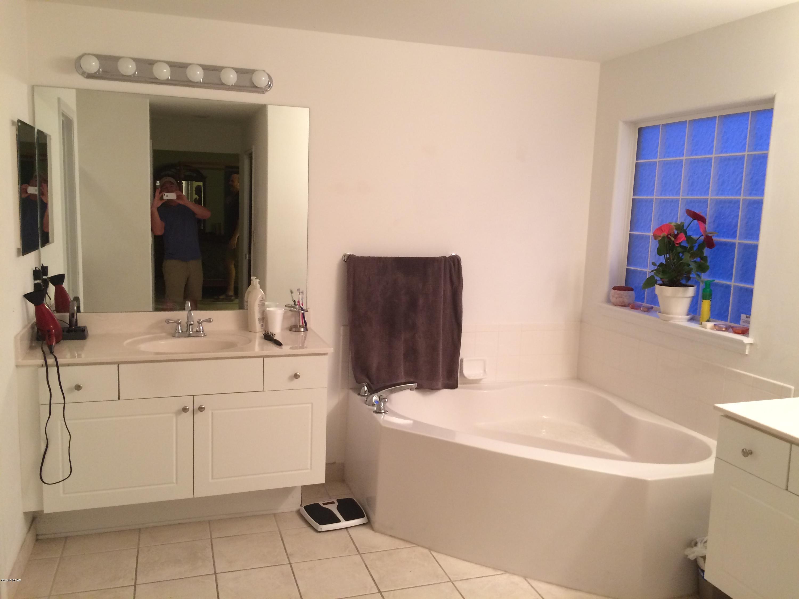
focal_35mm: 29
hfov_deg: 61.7
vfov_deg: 48.2
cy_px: 300
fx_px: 669
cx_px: 400
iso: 125
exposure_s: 1/30
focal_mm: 4.15
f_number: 2.2
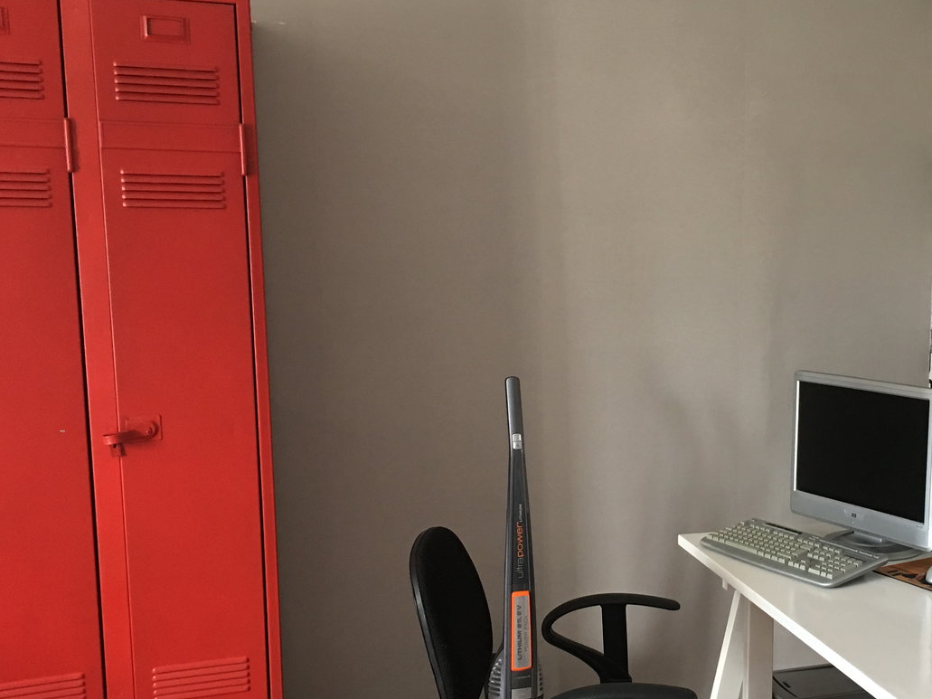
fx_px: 1211
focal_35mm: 45
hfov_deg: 41.1
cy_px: 432
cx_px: 679
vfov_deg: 32.0
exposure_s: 1/17
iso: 80
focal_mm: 4.15
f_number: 2.2
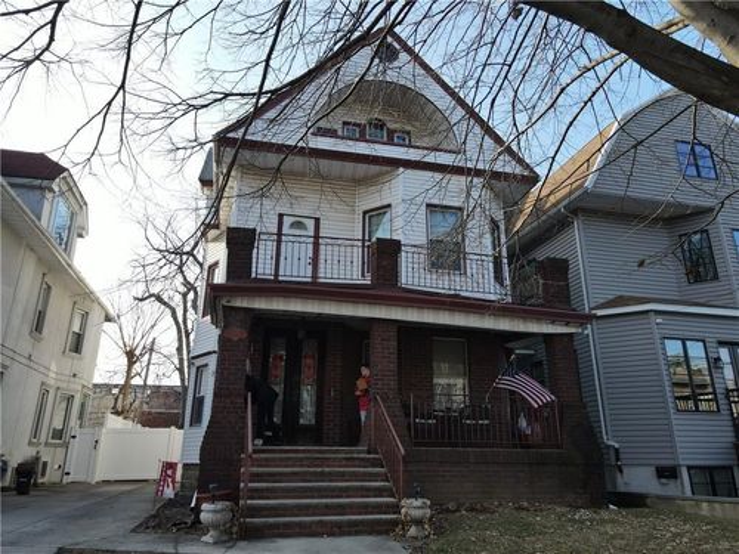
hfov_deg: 71.6
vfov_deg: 56.8
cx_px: 370
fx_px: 512
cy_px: 277
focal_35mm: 24
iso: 100
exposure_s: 1/240
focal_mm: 4.5
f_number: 2.8
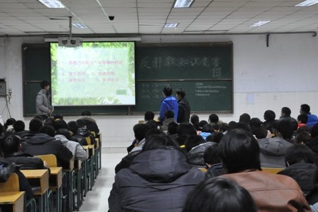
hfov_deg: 37.5
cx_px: 167
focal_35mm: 53
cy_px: 90
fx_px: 468
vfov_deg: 25.4
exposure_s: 1/50
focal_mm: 26
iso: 3200
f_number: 7.1
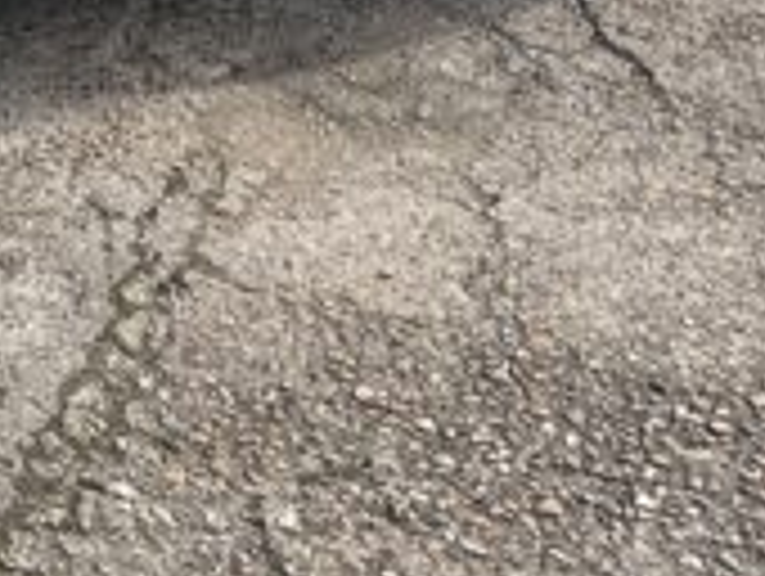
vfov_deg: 11.3
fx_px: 2700
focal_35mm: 122
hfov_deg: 14.6
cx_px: -508
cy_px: -464
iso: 32
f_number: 1.6
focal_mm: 4.2
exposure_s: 1/2451
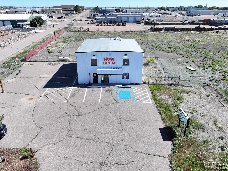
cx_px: 114
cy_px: 86
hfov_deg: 71.6
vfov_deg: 56.8
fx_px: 158
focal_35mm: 24
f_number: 2.8
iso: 130
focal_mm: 12.29
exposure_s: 1/1600
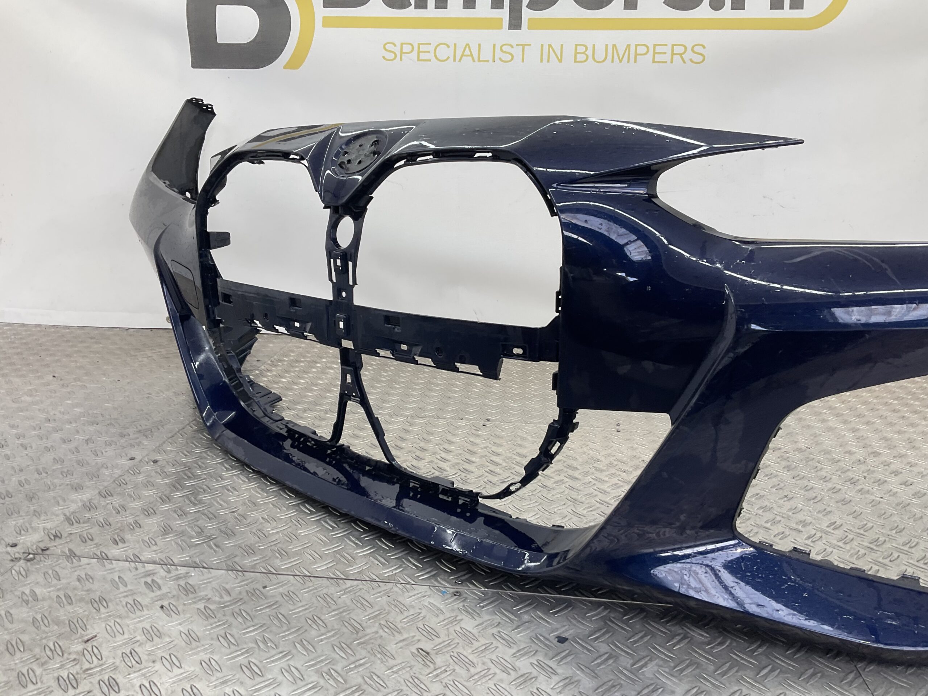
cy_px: 348
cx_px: 464
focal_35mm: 29
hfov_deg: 61.7
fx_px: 777
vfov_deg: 48.2
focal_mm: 3
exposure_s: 1/120
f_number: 1.8
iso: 25
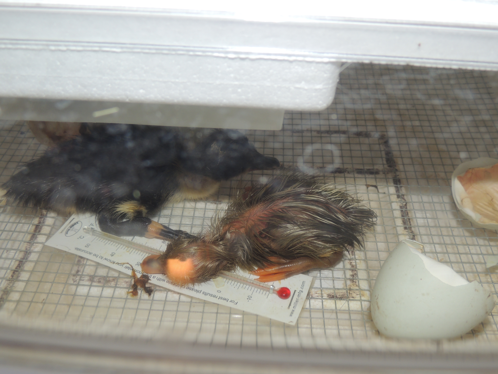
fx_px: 504
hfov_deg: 52.6
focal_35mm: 35
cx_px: 249
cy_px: 187
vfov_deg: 40.7
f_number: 3.3
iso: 110
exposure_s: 1/30
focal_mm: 6.2
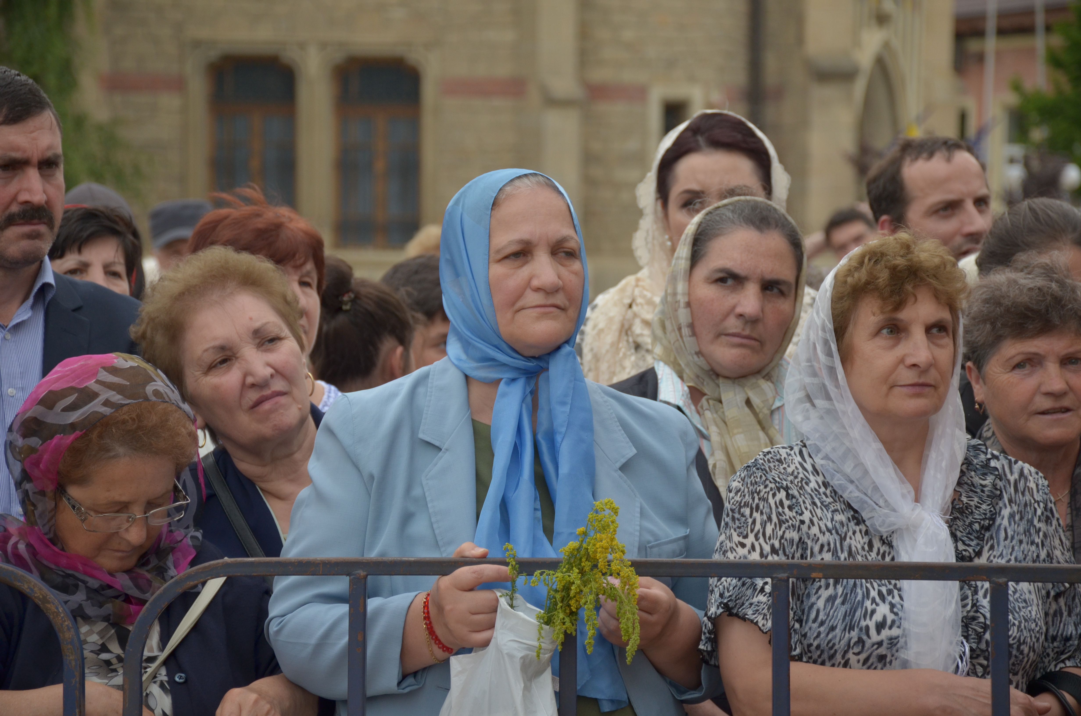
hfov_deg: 13.7
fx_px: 4495
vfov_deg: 9.1
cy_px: 358
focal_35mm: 150
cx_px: 540
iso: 400
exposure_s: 1/400
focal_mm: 100
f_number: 5.6
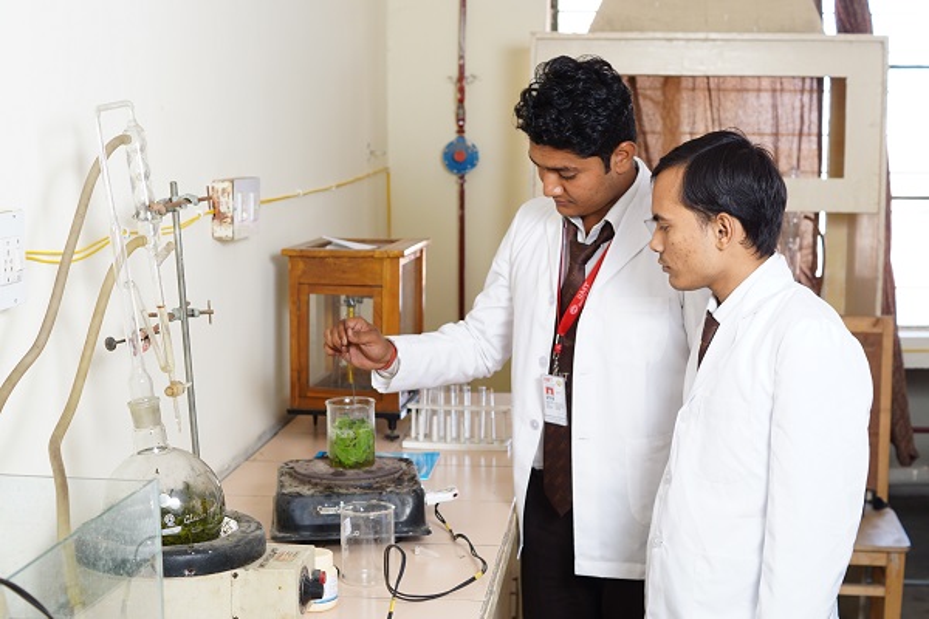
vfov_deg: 25.8
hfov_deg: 37.9
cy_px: 310
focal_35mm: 52
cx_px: 464
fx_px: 1355
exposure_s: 1/60
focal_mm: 35
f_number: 4
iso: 500
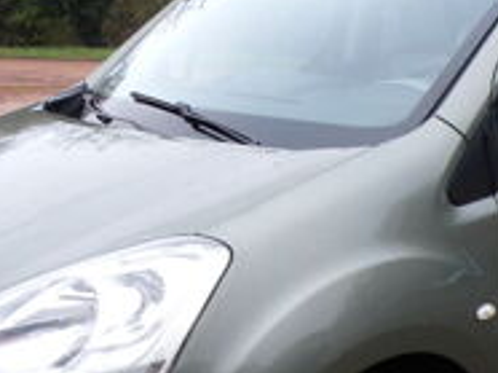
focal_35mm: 62
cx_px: 316
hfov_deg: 31.1
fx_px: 891
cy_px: 301
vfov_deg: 23.2
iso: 100
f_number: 4.4
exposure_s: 1/58
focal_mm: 4.3
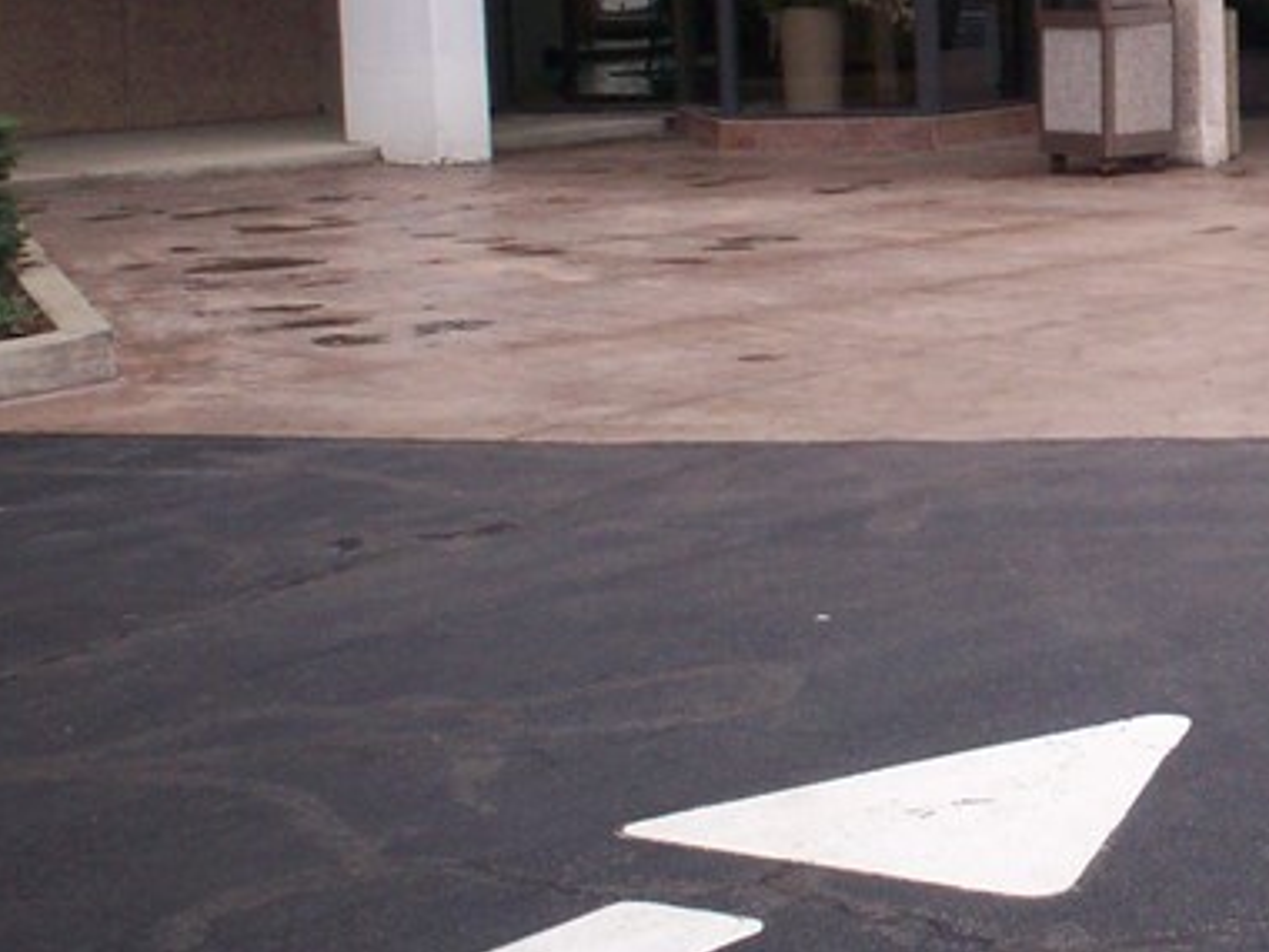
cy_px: 104
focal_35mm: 97
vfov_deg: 15.1
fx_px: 3556
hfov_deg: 19.2
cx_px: 1459
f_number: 4.5
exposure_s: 1/107
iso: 100
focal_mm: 6
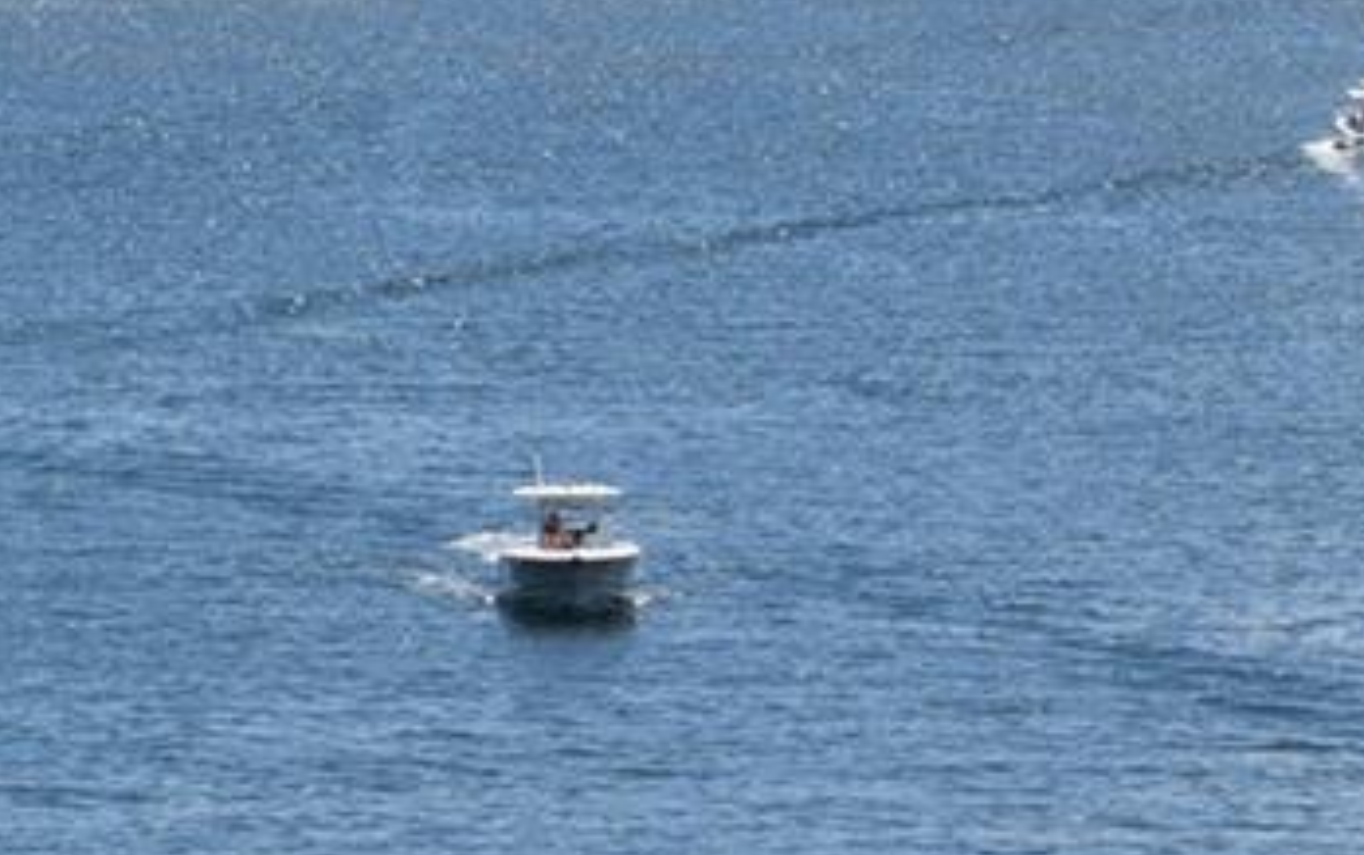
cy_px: -137
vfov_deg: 3.4
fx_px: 14371
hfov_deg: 5.3
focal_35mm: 386
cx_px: 2928
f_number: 11
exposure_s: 1/500
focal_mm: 55
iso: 200
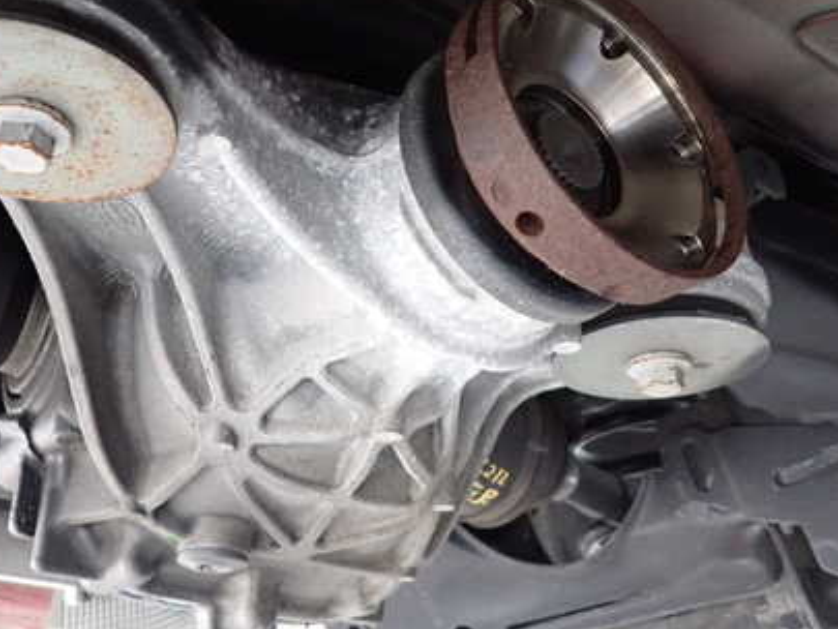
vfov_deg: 38.5
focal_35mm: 37
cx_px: 292
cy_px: 238
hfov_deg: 49.4
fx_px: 896
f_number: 2
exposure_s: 1/125
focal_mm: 4.5
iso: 800
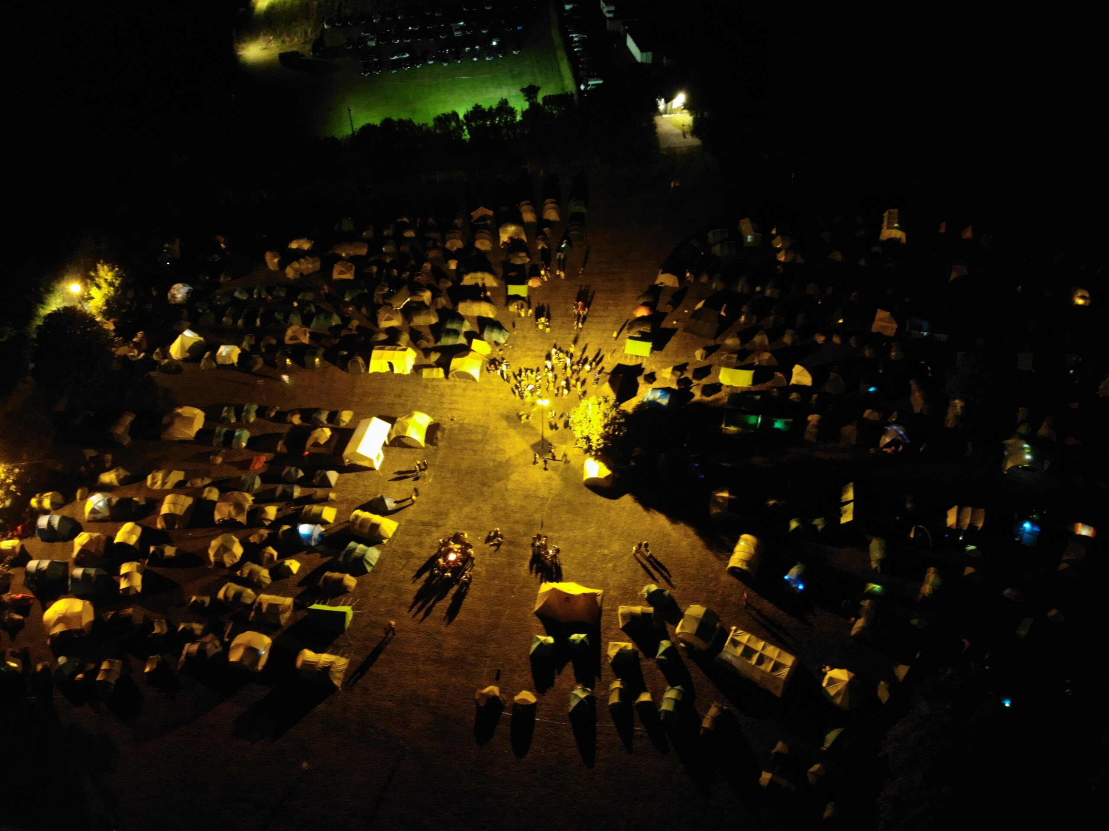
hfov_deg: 71.6
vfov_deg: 56.8
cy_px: 416
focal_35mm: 24
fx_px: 769
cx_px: 554
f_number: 2.8
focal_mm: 4.5
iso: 1600
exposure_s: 1/2.5
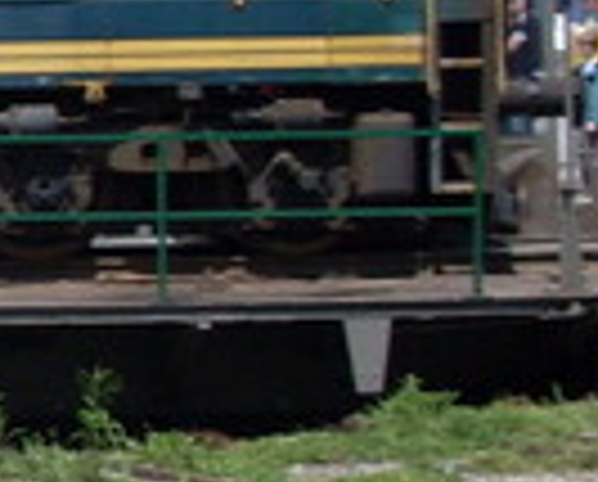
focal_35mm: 178
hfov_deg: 9.6
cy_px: 86
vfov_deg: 8.7
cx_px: -818
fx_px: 3157
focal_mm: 6.3
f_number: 8.4
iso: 80
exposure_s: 1/250
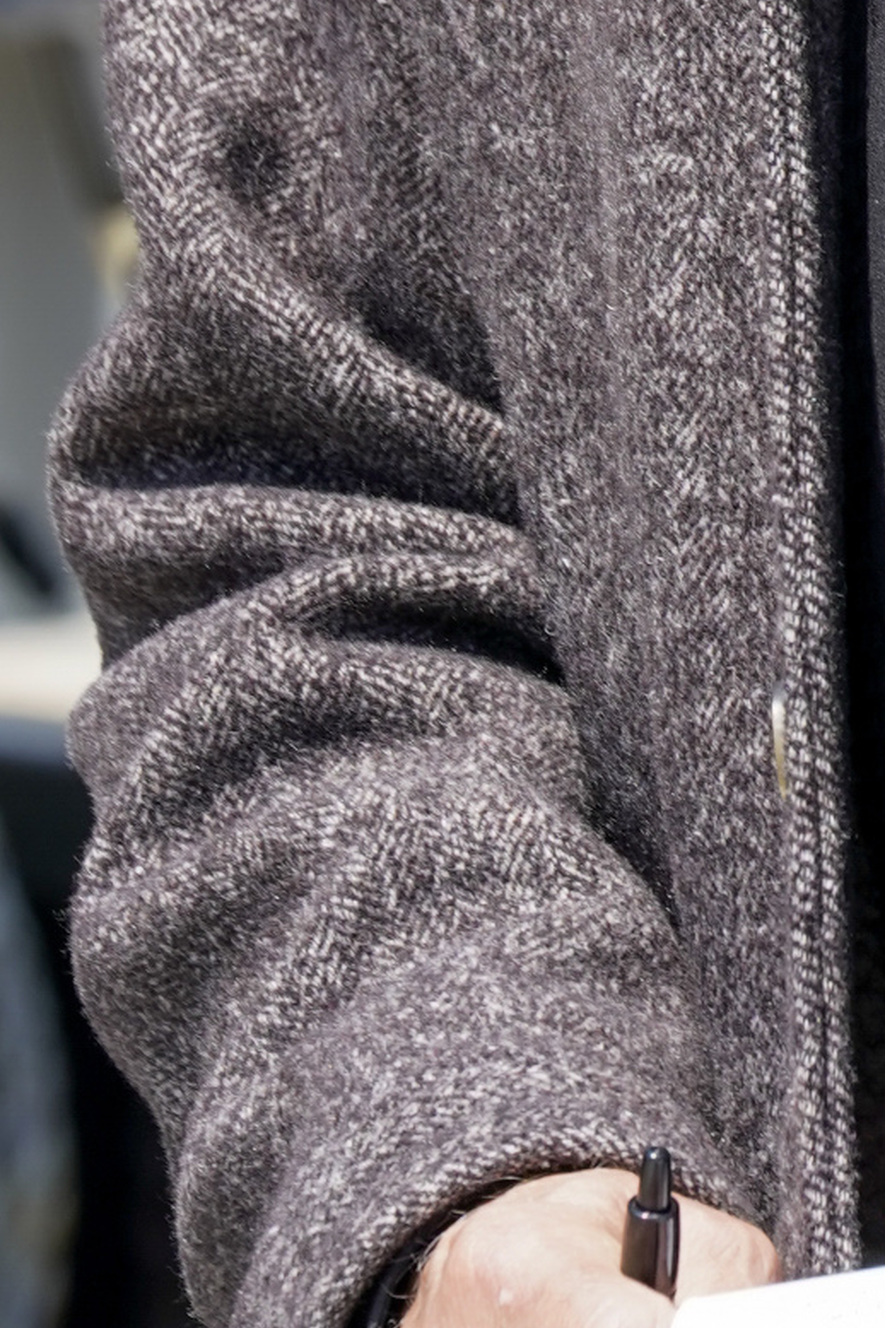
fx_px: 28060
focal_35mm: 761
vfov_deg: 2.7
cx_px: 1230
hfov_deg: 1.8
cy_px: -757
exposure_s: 1/200
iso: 250
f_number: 9
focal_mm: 197
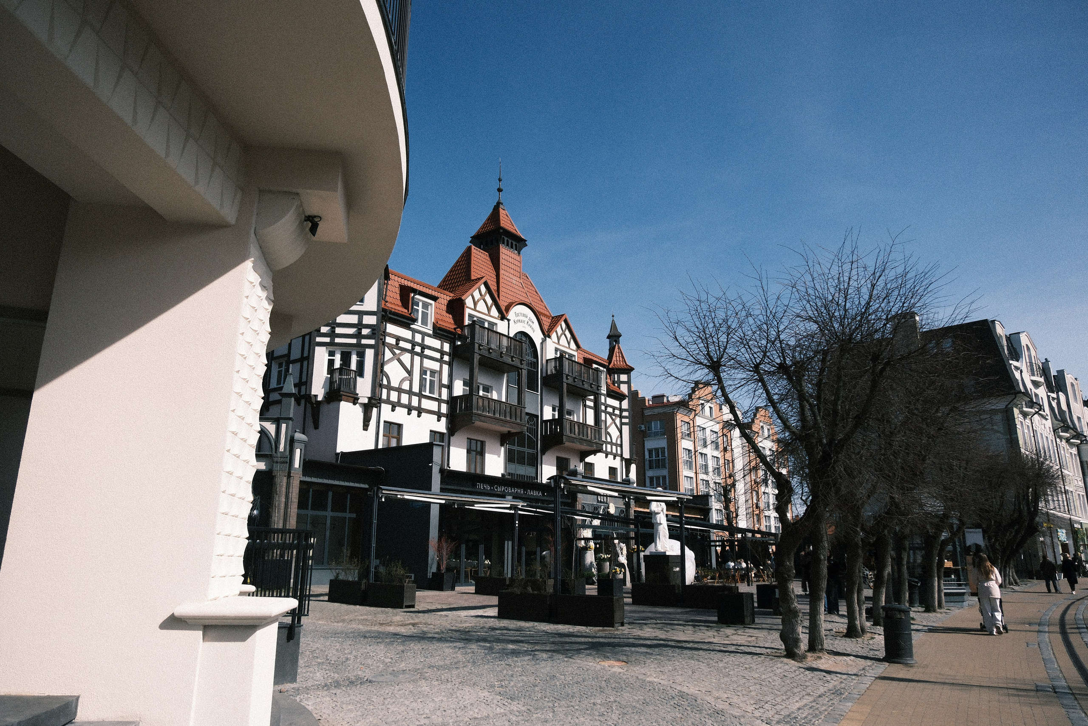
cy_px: 363
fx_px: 725
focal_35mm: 24
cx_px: 544
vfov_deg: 53.1
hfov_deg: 73.7
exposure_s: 1/4000
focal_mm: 16
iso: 400
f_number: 4
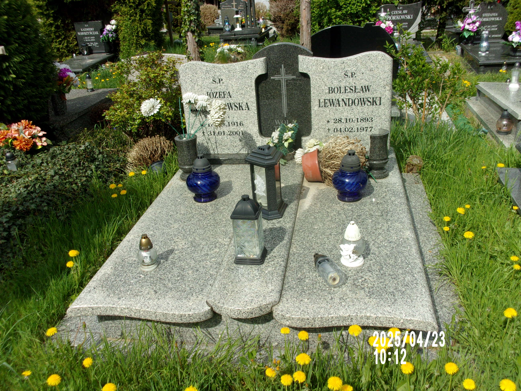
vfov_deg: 39.7
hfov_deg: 51.4
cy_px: 196
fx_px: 542
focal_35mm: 36
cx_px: 260
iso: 80
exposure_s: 1/140
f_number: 11.8
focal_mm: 6.4
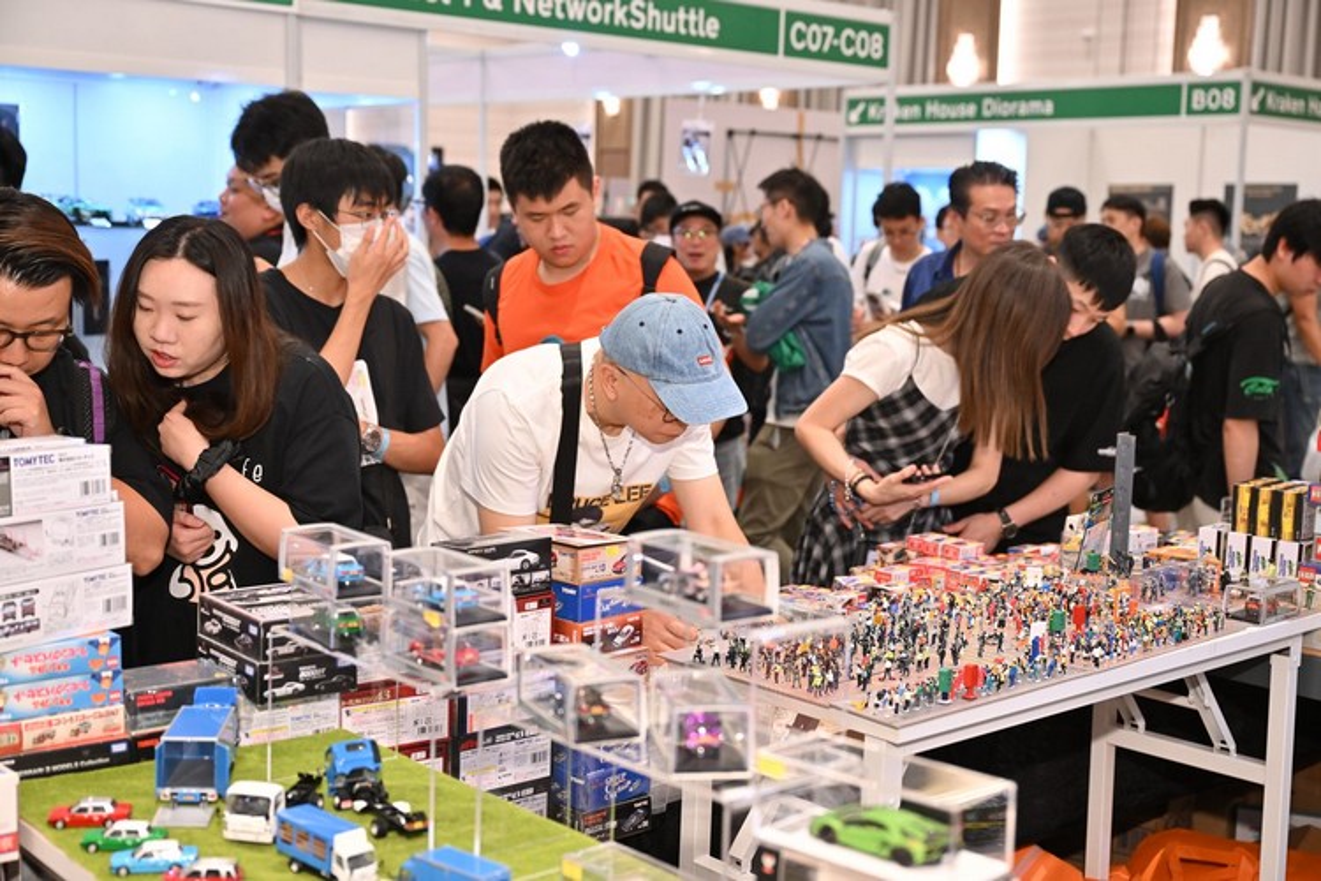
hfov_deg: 42.7
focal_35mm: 46
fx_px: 1688
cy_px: 440
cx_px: 660
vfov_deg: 29.2
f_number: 4
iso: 2000
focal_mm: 46
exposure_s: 1/160
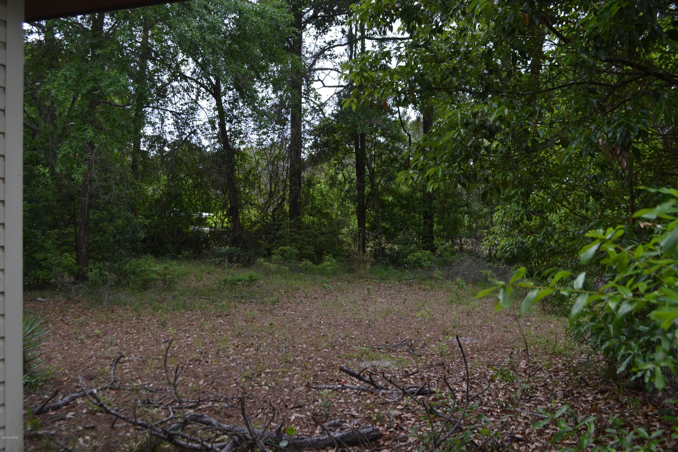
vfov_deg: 40.0
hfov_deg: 57.2
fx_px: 621
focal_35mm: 33
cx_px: 339
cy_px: 226
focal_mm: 22
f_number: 5.6
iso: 200
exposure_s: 1/125
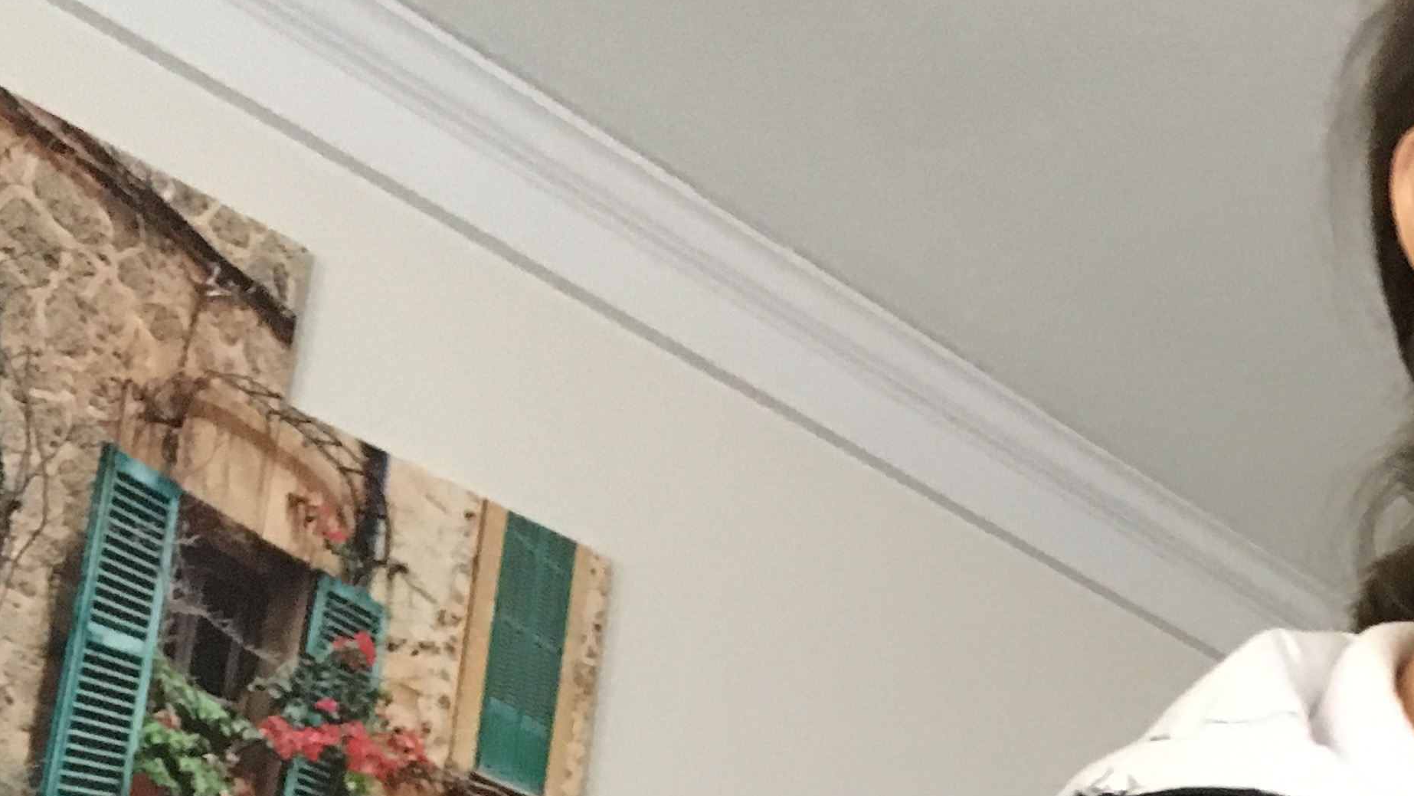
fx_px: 2587
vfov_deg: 16.7
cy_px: 955
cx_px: 1322
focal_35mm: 69
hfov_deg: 29.1
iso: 320
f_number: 2.2
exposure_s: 1/15
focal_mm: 4.15
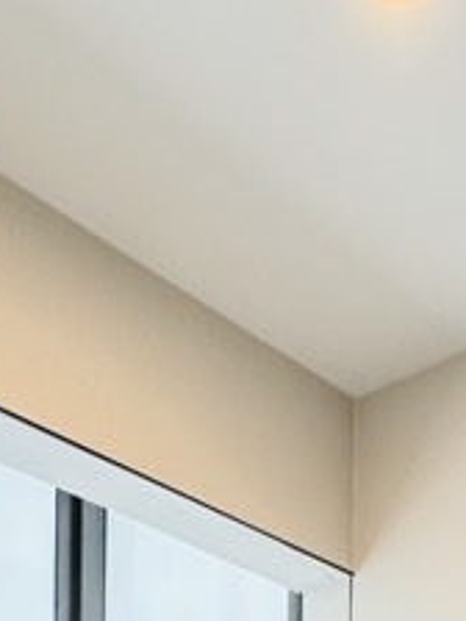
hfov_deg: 22.7
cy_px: 1034
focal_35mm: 64
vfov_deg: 22.2
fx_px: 1149
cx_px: 361
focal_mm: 2.22
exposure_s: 1/100
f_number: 2.2
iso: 200
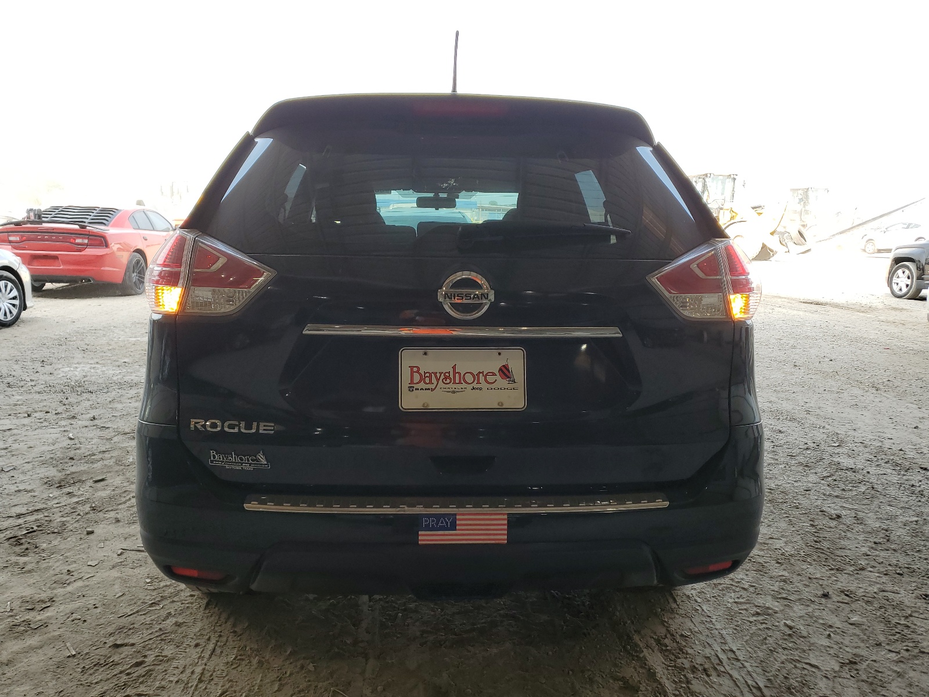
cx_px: 464
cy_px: 348
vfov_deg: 53.1
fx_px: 698
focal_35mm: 26
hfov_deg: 67.3
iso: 50
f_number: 1.5
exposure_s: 1/333
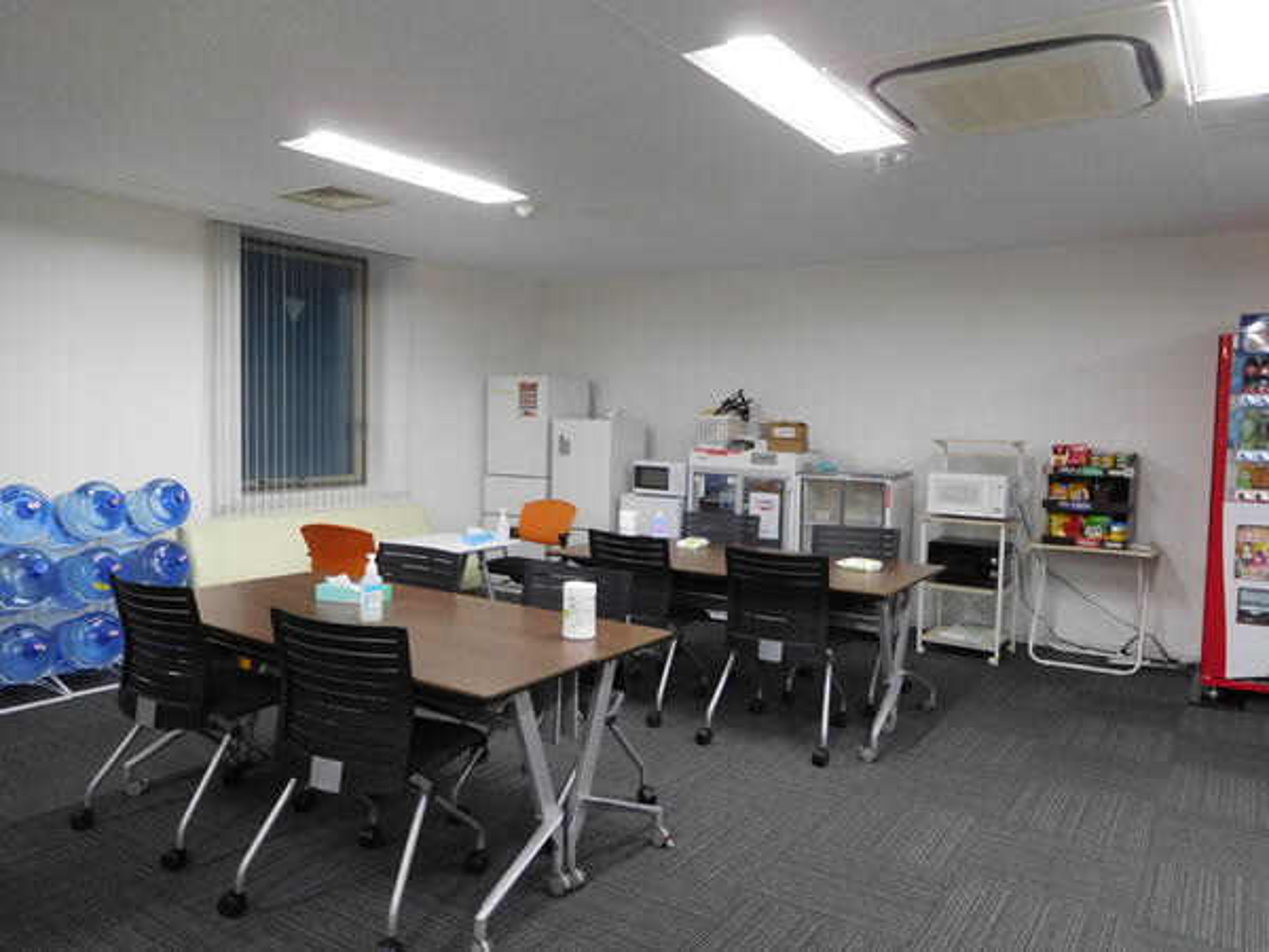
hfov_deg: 69.4
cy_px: 476
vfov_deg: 54.9
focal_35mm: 25
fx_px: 916
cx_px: 634
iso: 280
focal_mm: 4.5
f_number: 3.4
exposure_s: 1/30
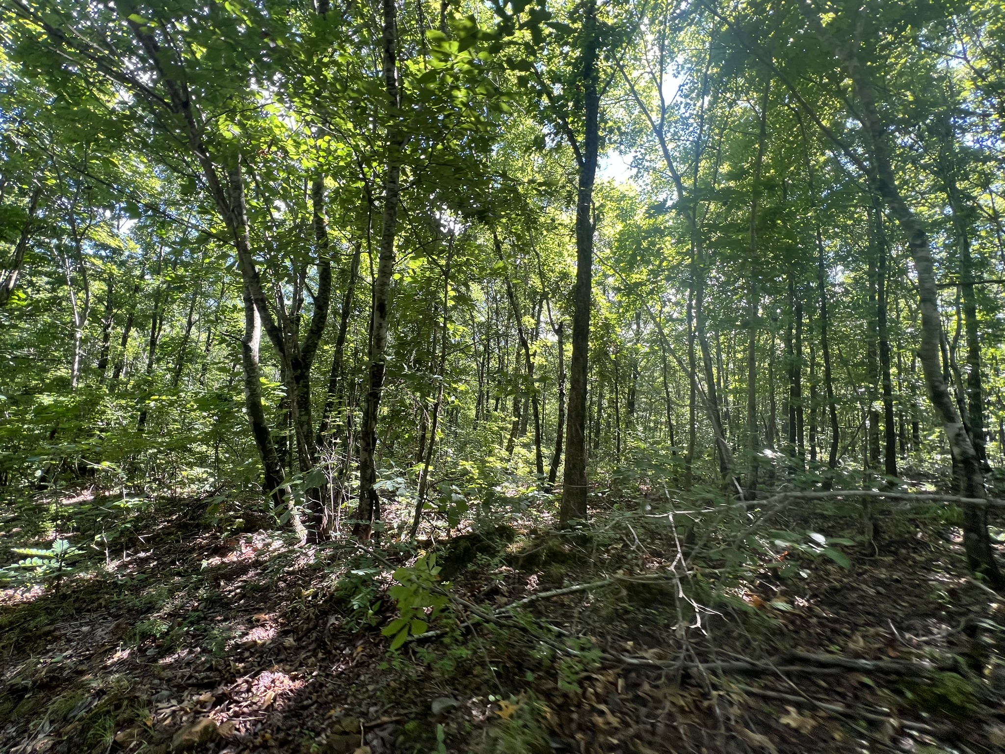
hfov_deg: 106.2
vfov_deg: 89.9
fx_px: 377
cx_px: 502
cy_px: 377
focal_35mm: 13
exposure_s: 1/99
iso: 40
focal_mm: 1.57
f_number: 1.8
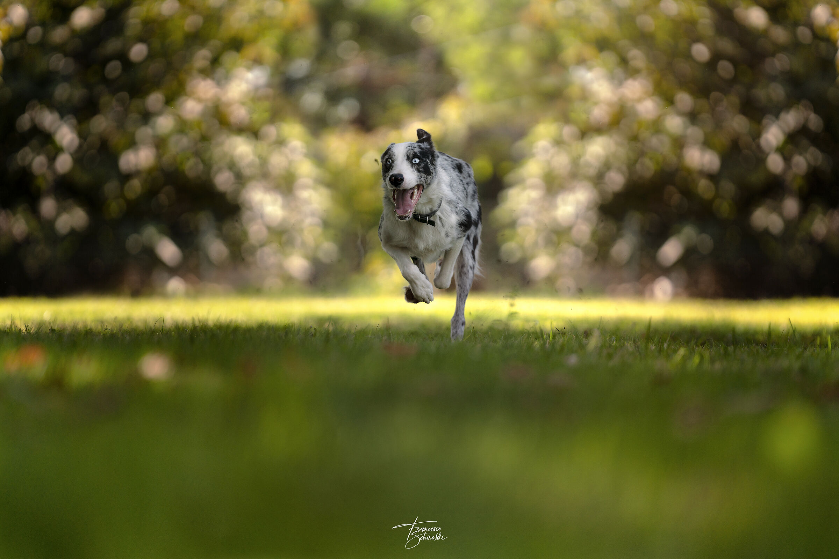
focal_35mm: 200
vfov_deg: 6.9
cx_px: 420
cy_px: 280
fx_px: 4662
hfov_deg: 10.3
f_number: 2.8
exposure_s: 1/1250
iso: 100
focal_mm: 200
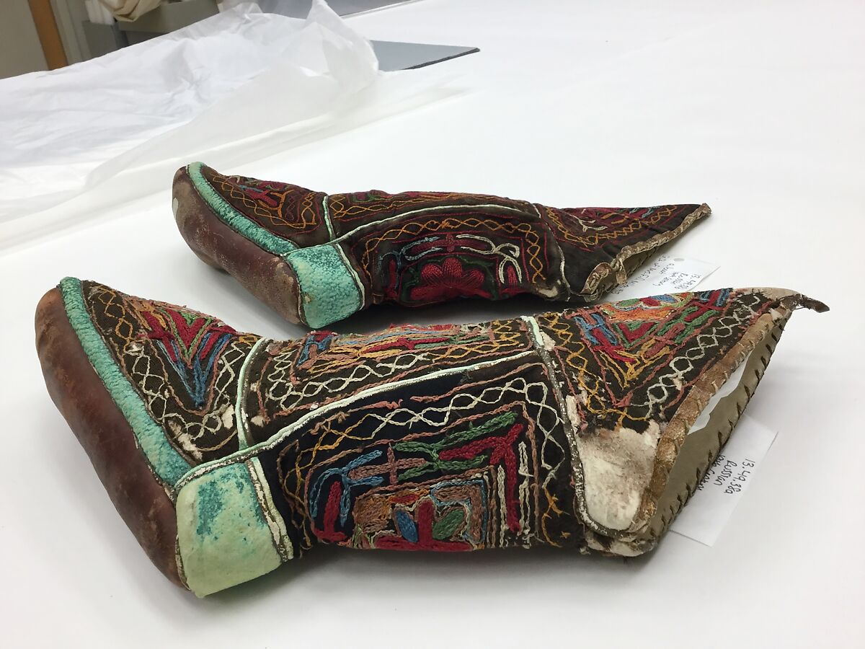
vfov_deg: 45.4
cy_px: 324
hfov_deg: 58.4
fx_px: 775
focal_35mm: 31
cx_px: 432
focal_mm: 3.3
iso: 25
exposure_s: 1/40
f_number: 2.4
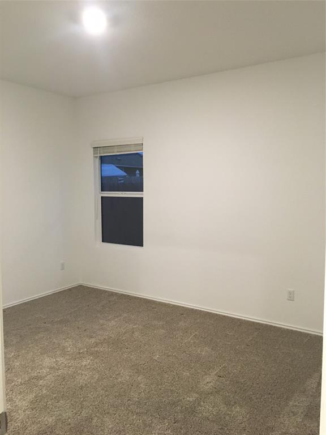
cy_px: 218
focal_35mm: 29
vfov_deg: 61.7
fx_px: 364
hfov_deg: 48.2
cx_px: 163
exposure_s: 1/30
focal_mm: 4.15
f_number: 2.2
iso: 200
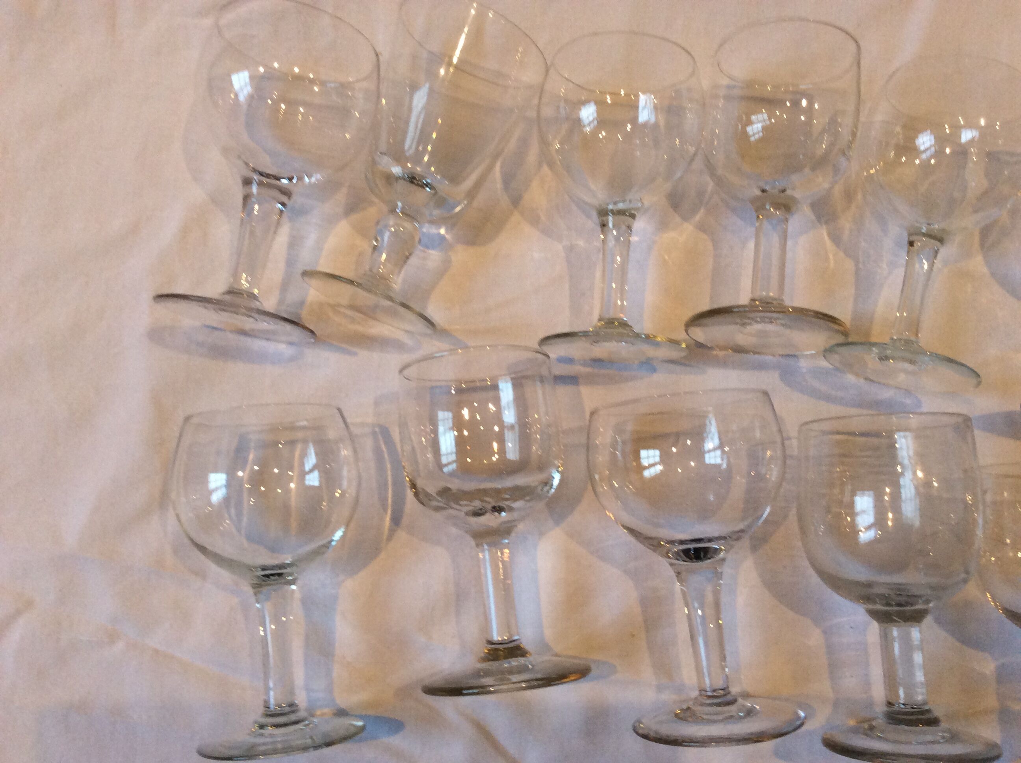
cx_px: 510
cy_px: 382
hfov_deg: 56.9
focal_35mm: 32
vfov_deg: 44.1
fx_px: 942
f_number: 2.4
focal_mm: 3.3
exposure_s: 1/25
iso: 80
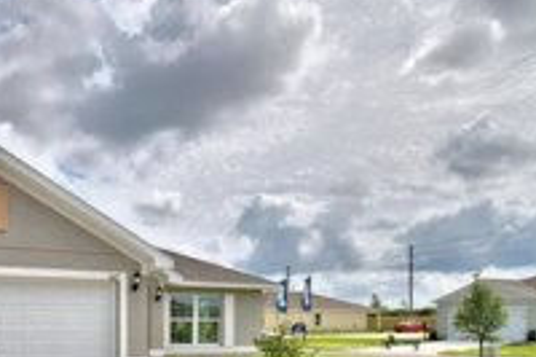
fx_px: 446
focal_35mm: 30
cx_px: 94
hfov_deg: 56.6
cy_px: 338
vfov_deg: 39.5
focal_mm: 10
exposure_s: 1/2500
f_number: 4.5
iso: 100
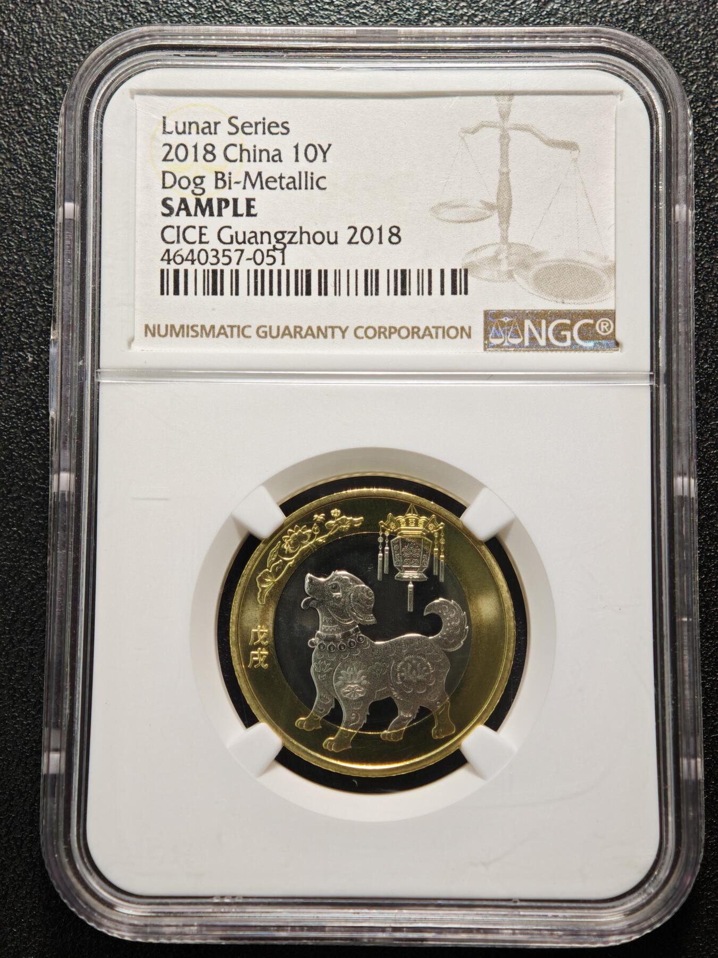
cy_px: 479
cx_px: 359
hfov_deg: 24.4
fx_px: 1659
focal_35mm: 60
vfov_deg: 32.2
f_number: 2
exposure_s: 1/106
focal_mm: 9
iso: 500
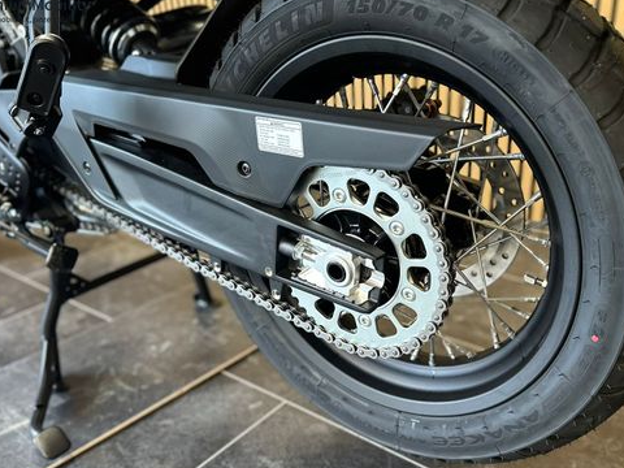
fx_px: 577
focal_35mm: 32
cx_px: 361
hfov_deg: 56.5
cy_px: 250
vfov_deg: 44.1
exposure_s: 1/50
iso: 250
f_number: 1.78
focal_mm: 6.86
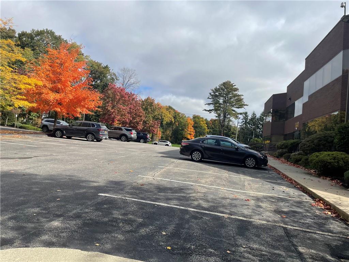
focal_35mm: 26
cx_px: 174
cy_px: 131
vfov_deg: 53.1
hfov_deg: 67.3
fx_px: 262
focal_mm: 4.2
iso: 32
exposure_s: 1/4132
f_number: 1.6
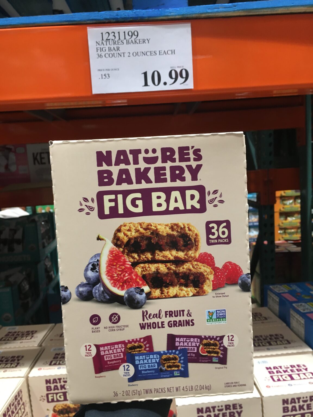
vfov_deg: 61.7
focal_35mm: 29
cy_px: 208
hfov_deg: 48.2
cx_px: 156
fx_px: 350
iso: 125
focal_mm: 4.15
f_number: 2.2
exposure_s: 1/33
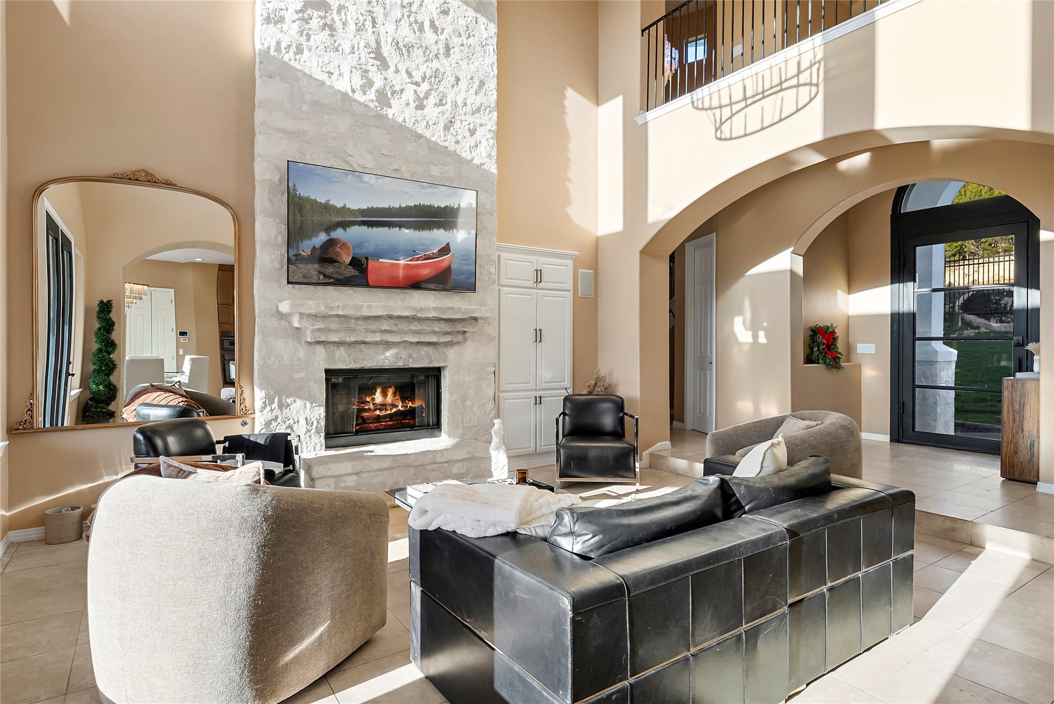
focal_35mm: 19
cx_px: 527
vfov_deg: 64.6
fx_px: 556
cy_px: 352
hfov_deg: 86.9
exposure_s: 1/50
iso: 500
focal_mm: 19
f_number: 11
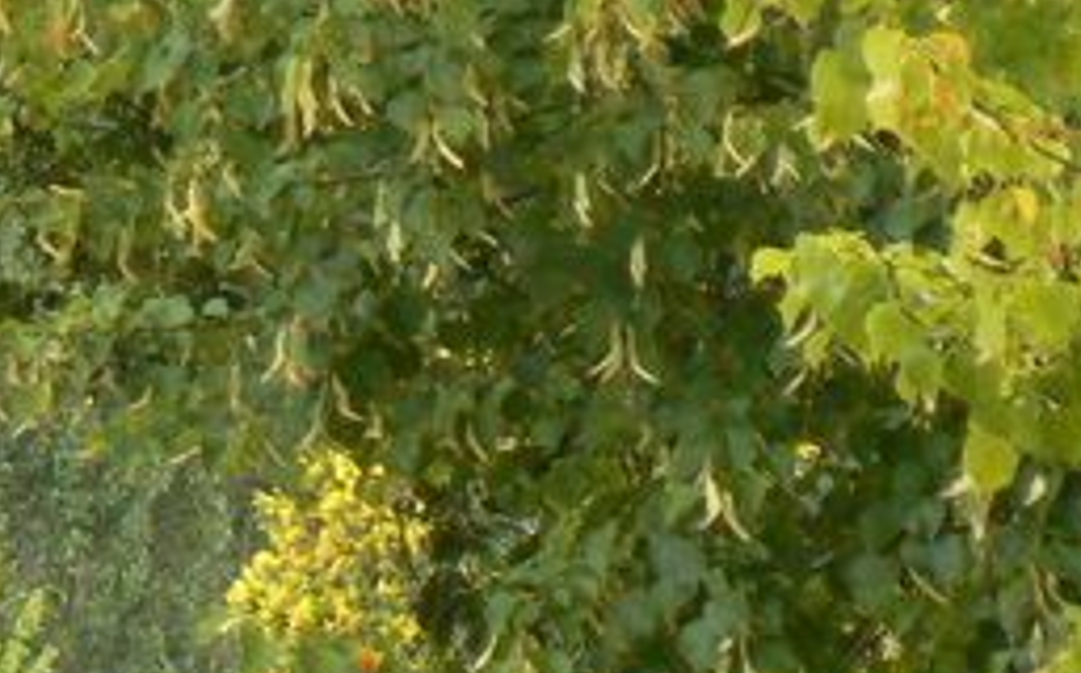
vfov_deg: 2.0
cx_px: -446
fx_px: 18864
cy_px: 988
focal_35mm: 641
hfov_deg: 3.3
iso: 80
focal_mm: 32.3
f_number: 4
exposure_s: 1/60
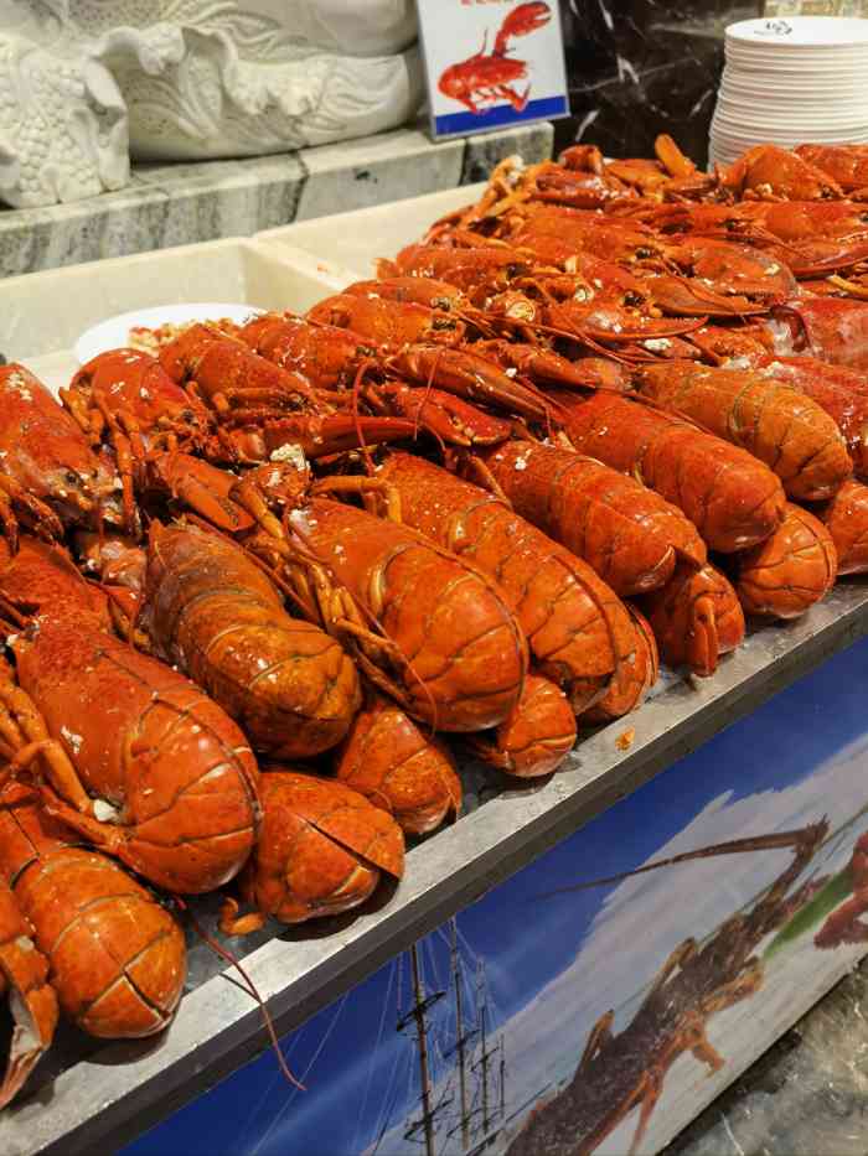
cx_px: 434
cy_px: 578
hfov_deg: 51.4
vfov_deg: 65.3
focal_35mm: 27
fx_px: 902
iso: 100
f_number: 1.9
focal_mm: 6.67
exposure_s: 1/100
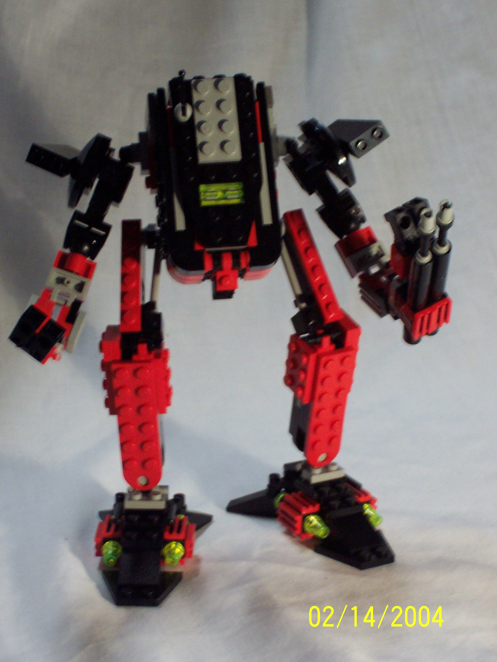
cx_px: 248
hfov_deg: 16.6
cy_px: 331
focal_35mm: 89
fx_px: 1704
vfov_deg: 22.0
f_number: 4.1
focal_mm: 13.5
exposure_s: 1/20
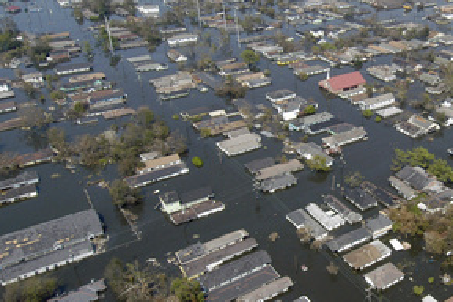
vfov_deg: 33.4
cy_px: 134
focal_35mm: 40
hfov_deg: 45.0
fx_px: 503
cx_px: 389
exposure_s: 1/320
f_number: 14
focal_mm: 12
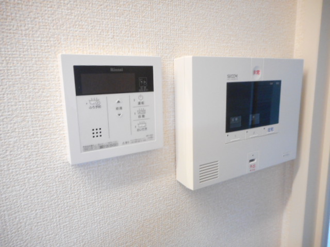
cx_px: 165
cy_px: 124
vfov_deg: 54.9
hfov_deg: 69.4
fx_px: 238
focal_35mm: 25
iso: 400
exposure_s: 1/20
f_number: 3.7
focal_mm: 4.5
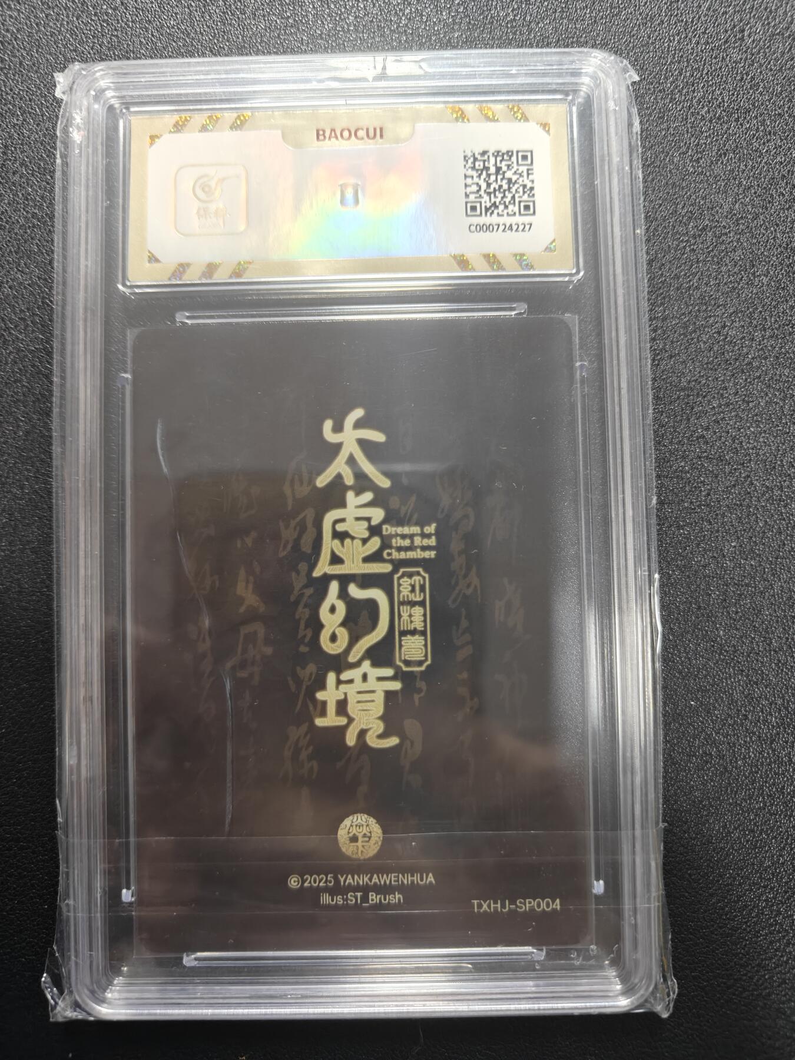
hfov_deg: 56.8
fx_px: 735
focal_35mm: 24
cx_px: 398
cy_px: 530
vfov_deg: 71.6
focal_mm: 5.59
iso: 125
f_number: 1.8
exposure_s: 1/50
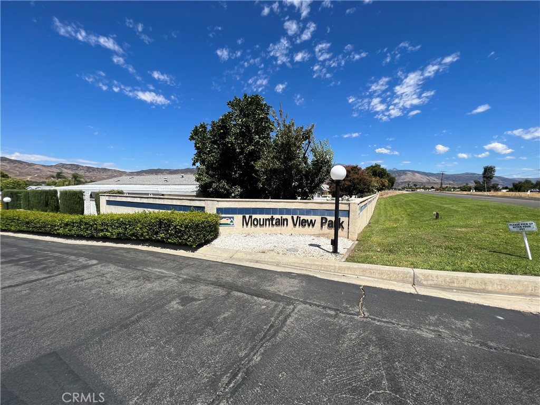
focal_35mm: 13
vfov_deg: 89.9
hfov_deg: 106.2
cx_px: 270
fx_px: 203
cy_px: 202
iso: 32
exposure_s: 1/1876
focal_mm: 1.57
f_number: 1.8
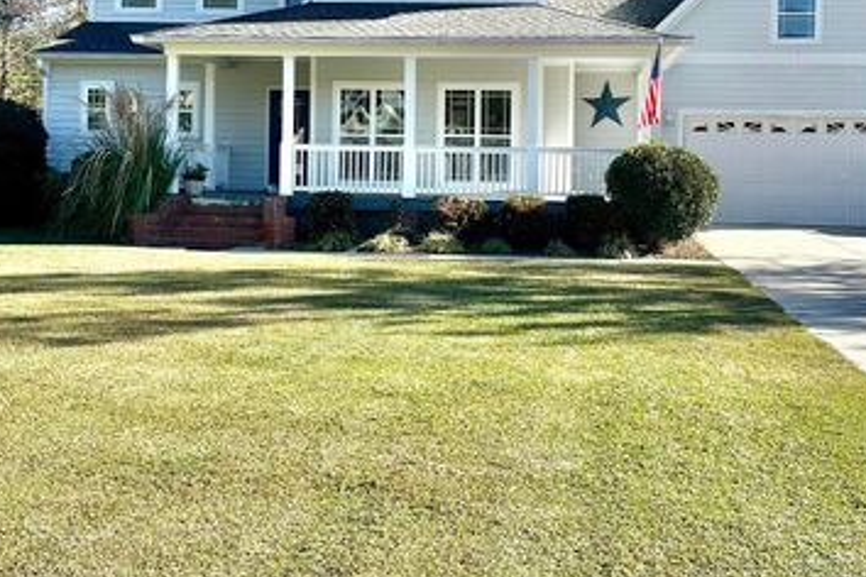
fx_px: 1131
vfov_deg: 28.2
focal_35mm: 47
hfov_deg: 41.9
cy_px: 141
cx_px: 455
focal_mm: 6.86
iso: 80
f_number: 1.78
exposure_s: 1/2660
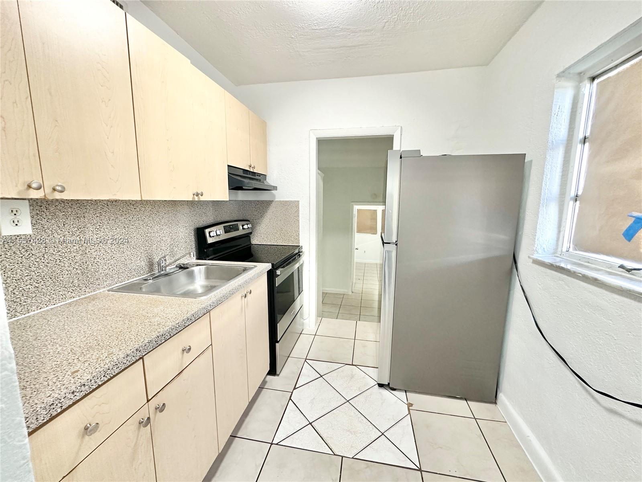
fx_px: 260
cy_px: 241
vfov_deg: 85.7
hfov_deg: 102.1
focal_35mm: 14
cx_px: 321
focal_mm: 2.22
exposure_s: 1/60
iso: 320
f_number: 2.2
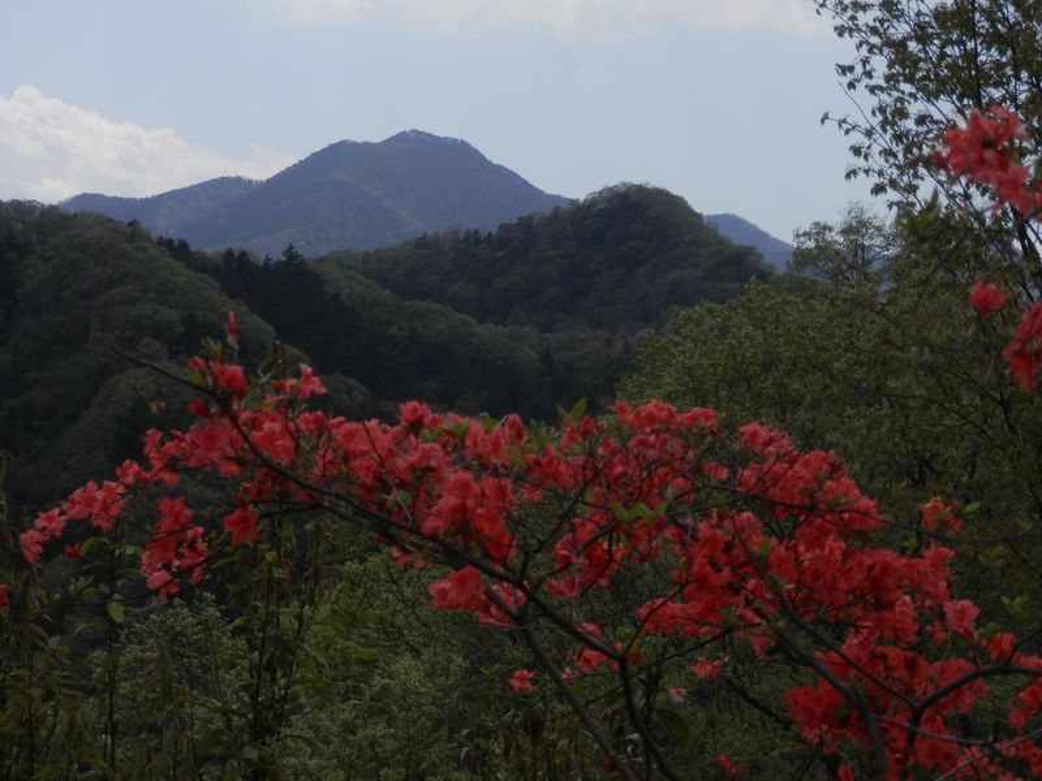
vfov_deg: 16.8
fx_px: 2649
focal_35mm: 88
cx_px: 521
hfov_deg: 22.3
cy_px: 390
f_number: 4.8
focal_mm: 15.8
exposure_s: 1/800
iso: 80
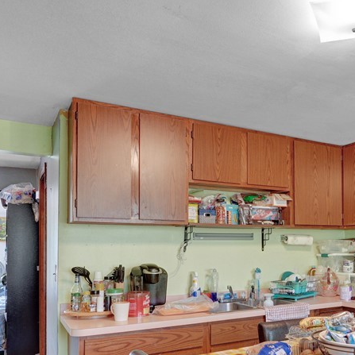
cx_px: 281
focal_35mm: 33
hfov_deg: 47.2
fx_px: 383
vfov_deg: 48.9
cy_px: 235
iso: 800
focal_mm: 16
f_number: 7.1
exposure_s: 1/15
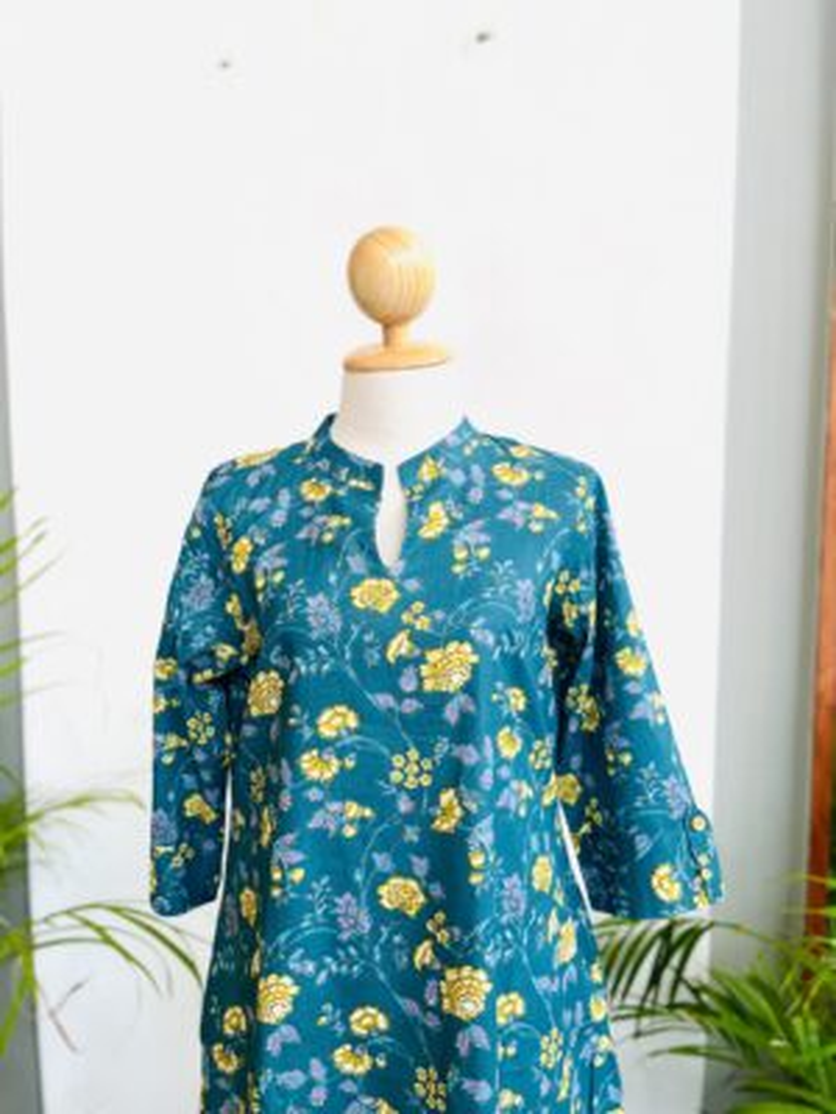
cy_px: 557
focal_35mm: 26
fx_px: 837
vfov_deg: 67.3
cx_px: 418
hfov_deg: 53.1
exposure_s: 1/329
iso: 50
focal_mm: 5.1
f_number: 1.6
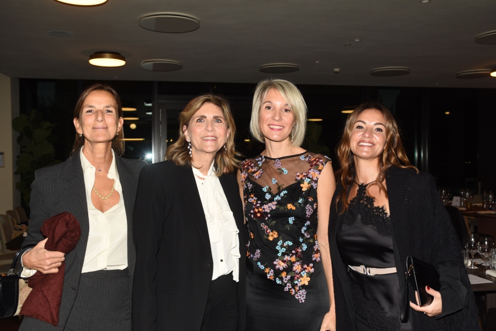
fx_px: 524
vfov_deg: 35.1
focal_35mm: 38
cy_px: 166
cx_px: 248
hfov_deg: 50.7
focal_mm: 38
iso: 400
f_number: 5.6
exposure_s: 1/60
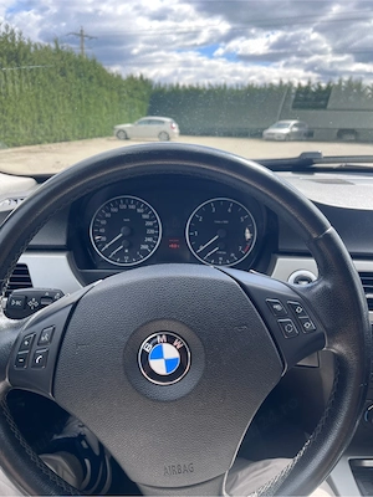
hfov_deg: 53.1
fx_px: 374
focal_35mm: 26
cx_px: 186
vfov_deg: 67.3
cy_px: 248
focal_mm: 5.1
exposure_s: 1/592
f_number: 1.6
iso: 50
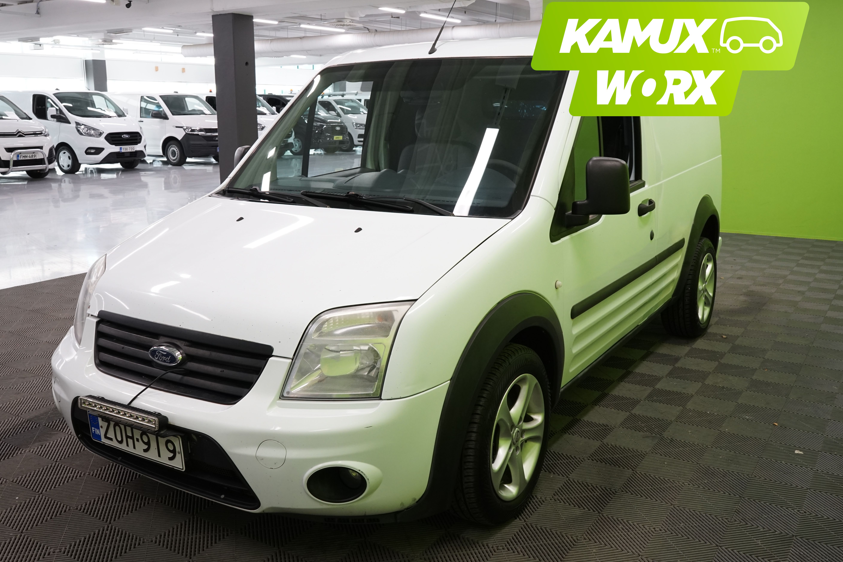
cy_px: 268
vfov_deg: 40.0
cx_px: 401
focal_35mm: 33
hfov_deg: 57.2
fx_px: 773
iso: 1000
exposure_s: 1/30
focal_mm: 31
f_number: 10
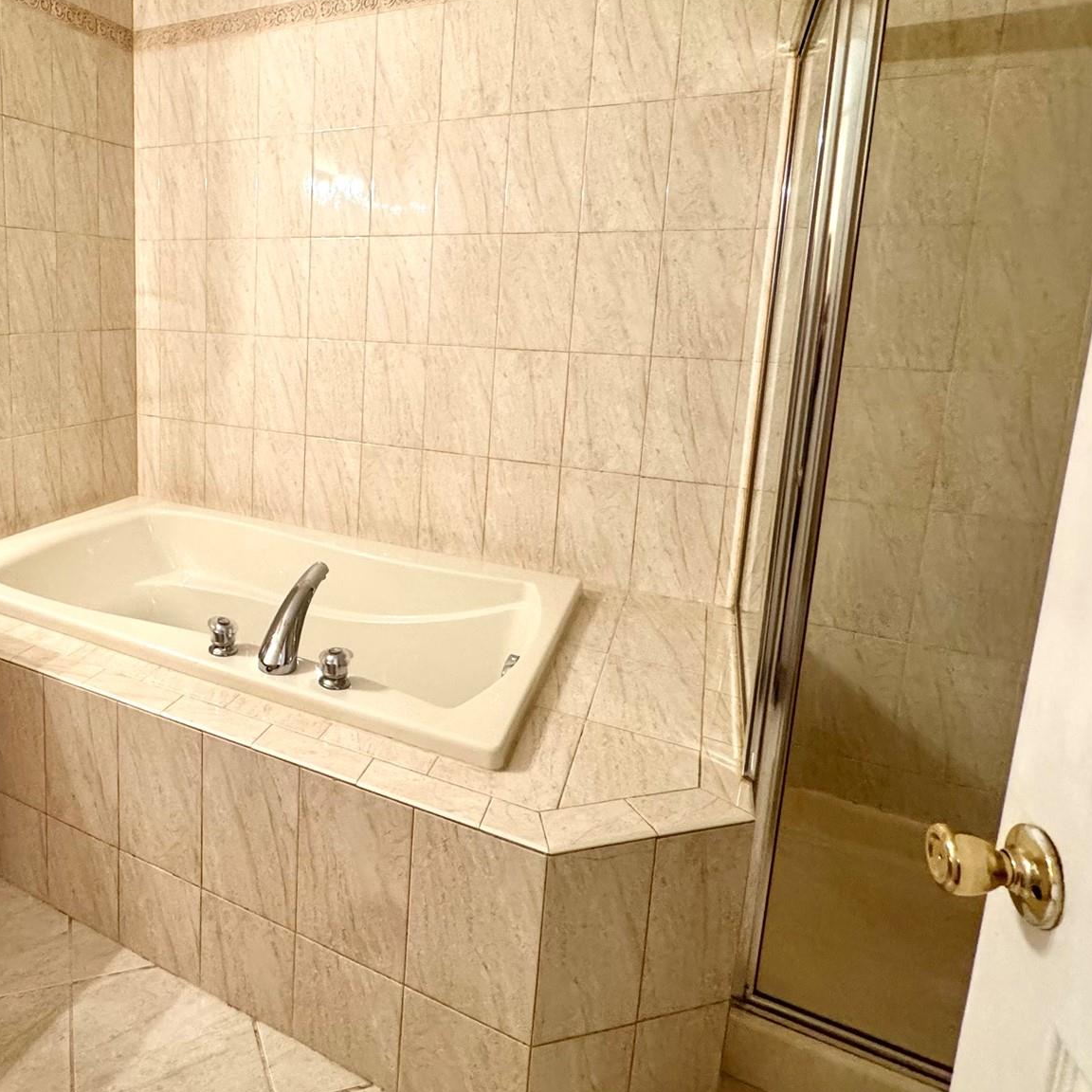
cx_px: 268
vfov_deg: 68.6
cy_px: 413
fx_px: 785
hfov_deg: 65.2
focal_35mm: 22
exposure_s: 1/60
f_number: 2.2
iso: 320
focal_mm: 2.22
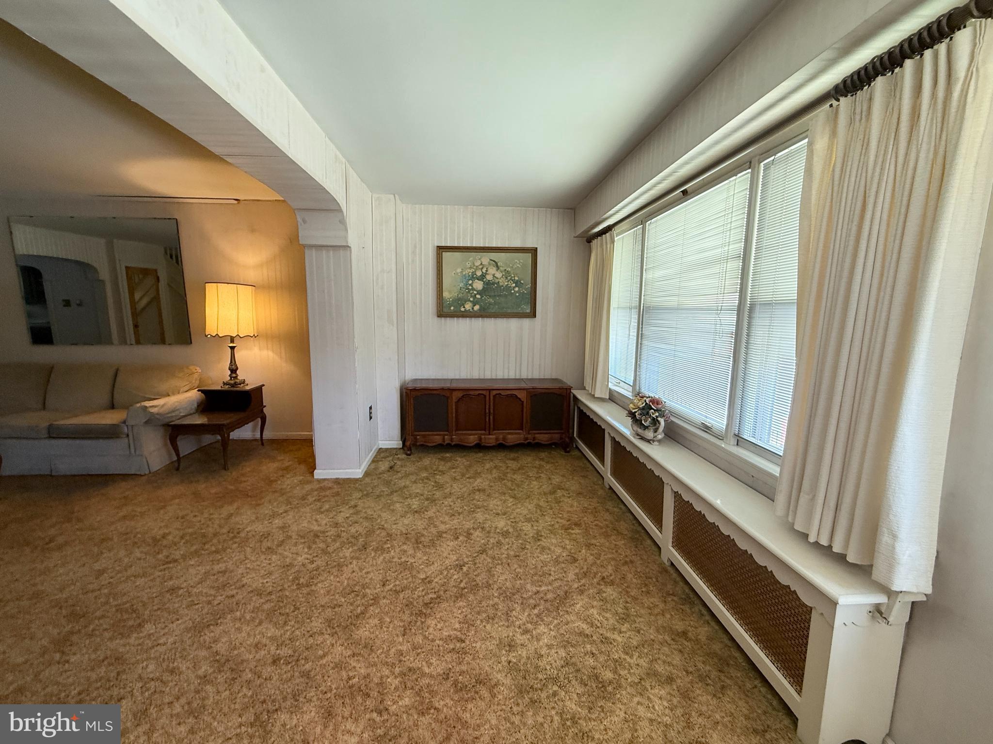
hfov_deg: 102.1
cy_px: 372
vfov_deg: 85.7
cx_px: 496
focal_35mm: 14
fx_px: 402
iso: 200
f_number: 2.2
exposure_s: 1/120
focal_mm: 2.22
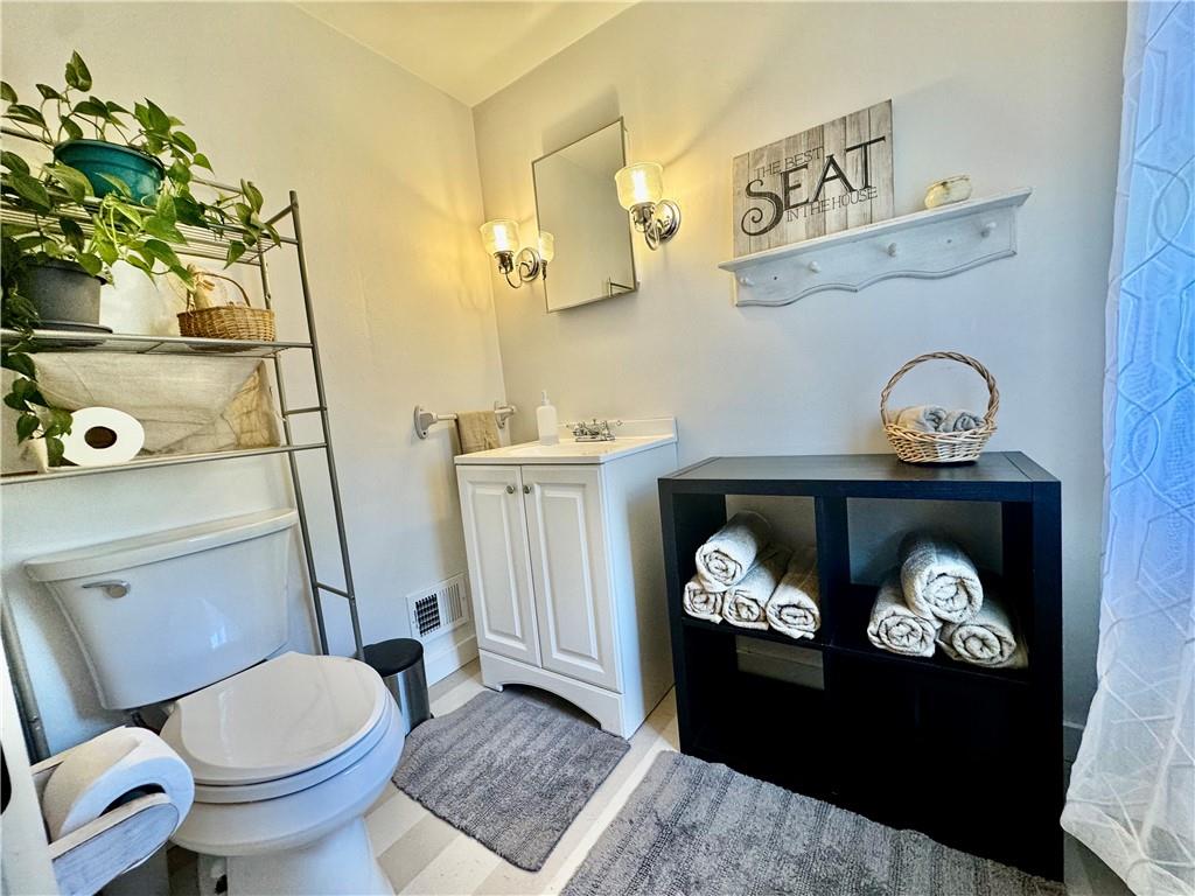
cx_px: 598
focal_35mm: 14
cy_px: 448
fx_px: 483
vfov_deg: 85.7
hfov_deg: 102.1
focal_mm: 2.22
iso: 160
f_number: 2.2
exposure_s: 1/60
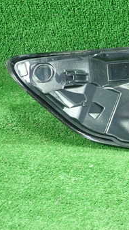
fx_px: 353
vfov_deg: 36.0
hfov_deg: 18.5
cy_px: 118
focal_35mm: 58
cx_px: 189
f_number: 2.3
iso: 800
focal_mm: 5.5
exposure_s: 1/125
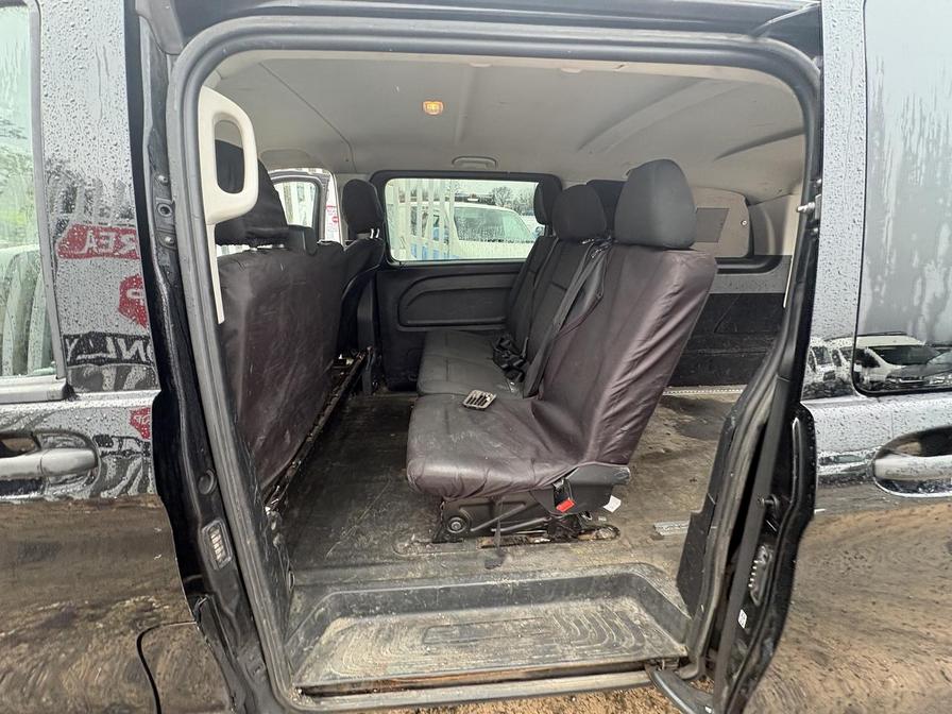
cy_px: 357
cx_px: 476
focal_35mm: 14
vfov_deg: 85.7
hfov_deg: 102.1
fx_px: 385
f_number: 2.2
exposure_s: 1/136
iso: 125
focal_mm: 2.22
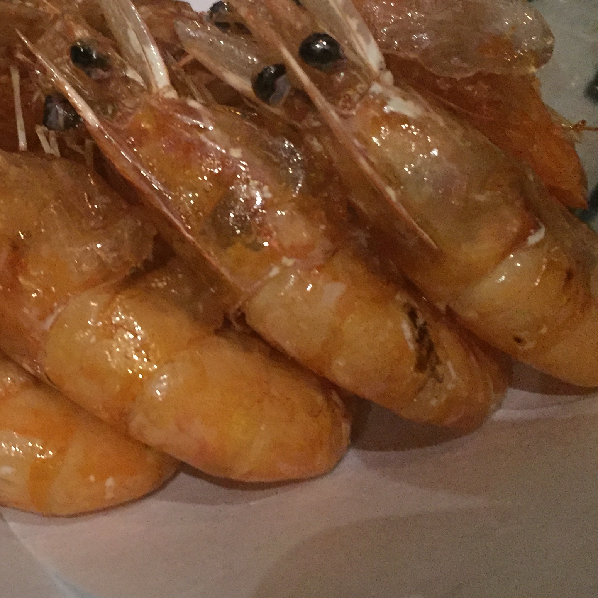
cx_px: 169
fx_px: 1055
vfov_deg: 31.5
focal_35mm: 54
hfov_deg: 31.2
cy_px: 229
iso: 400
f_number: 2.2
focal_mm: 4.15
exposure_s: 1/15
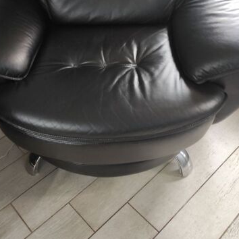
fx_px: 312
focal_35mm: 40
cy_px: 80
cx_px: 109
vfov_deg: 41.3
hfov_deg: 41.8
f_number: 1.89
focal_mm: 5.43
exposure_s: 1/20
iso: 695
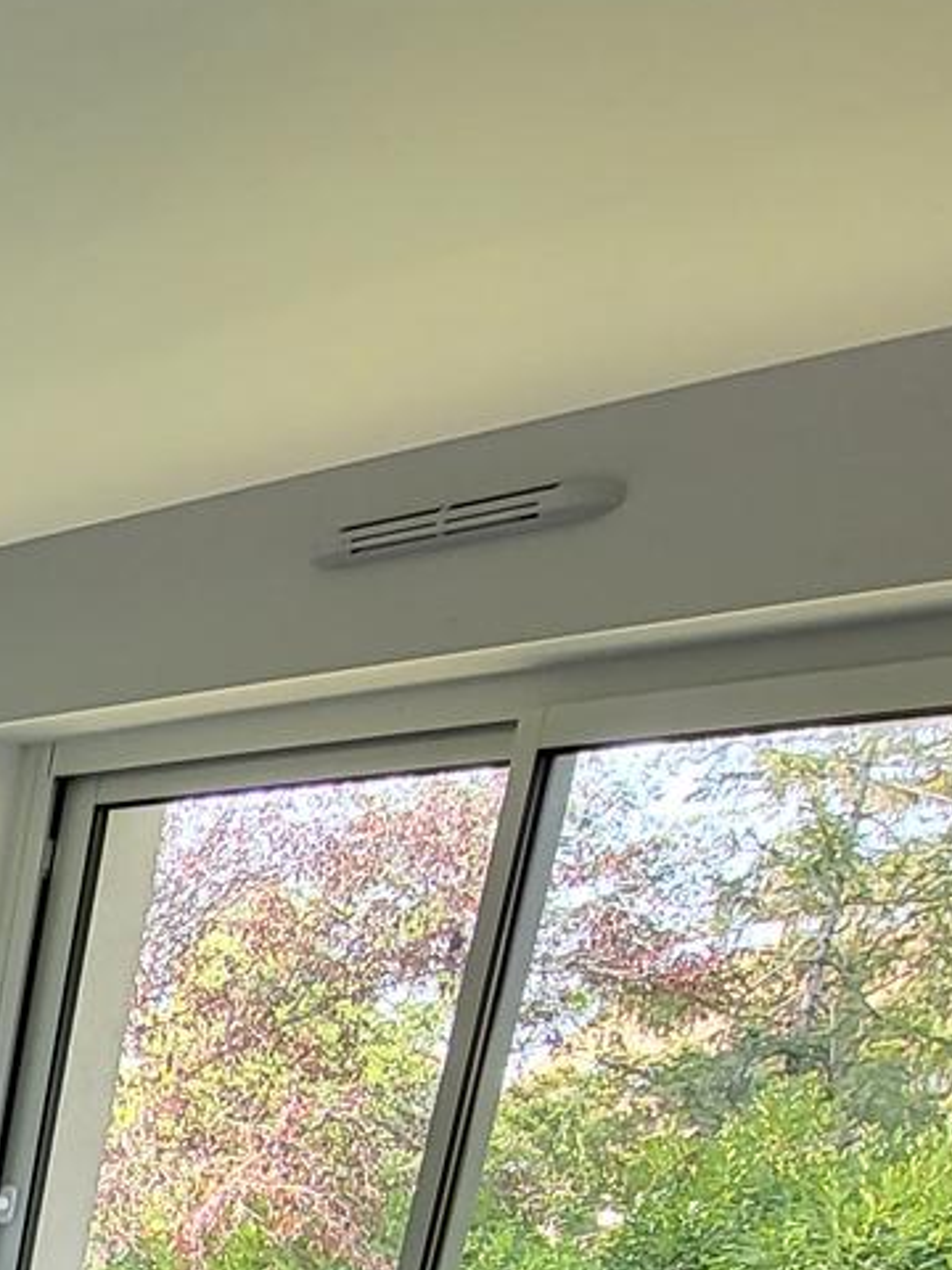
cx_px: -748
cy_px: 1828
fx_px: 1907
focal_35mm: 52
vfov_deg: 27.5
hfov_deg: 20.3
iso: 64
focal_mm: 1.74
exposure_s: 1/50
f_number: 2.2
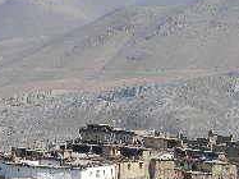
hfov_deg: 12.5
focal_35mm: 158
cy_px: 169
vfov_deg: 9.3
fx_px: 1090
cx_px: 84
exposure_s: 1/340
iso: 50
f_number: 4.2
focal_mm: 12.7
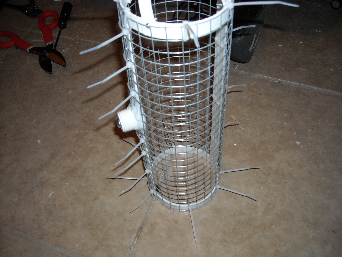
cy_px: 128
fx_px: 346
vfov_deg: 40.7
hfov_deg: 52.6
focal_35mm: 35
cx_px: 171
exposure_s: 1/60
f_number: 2.8
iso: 200
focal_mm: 5.7
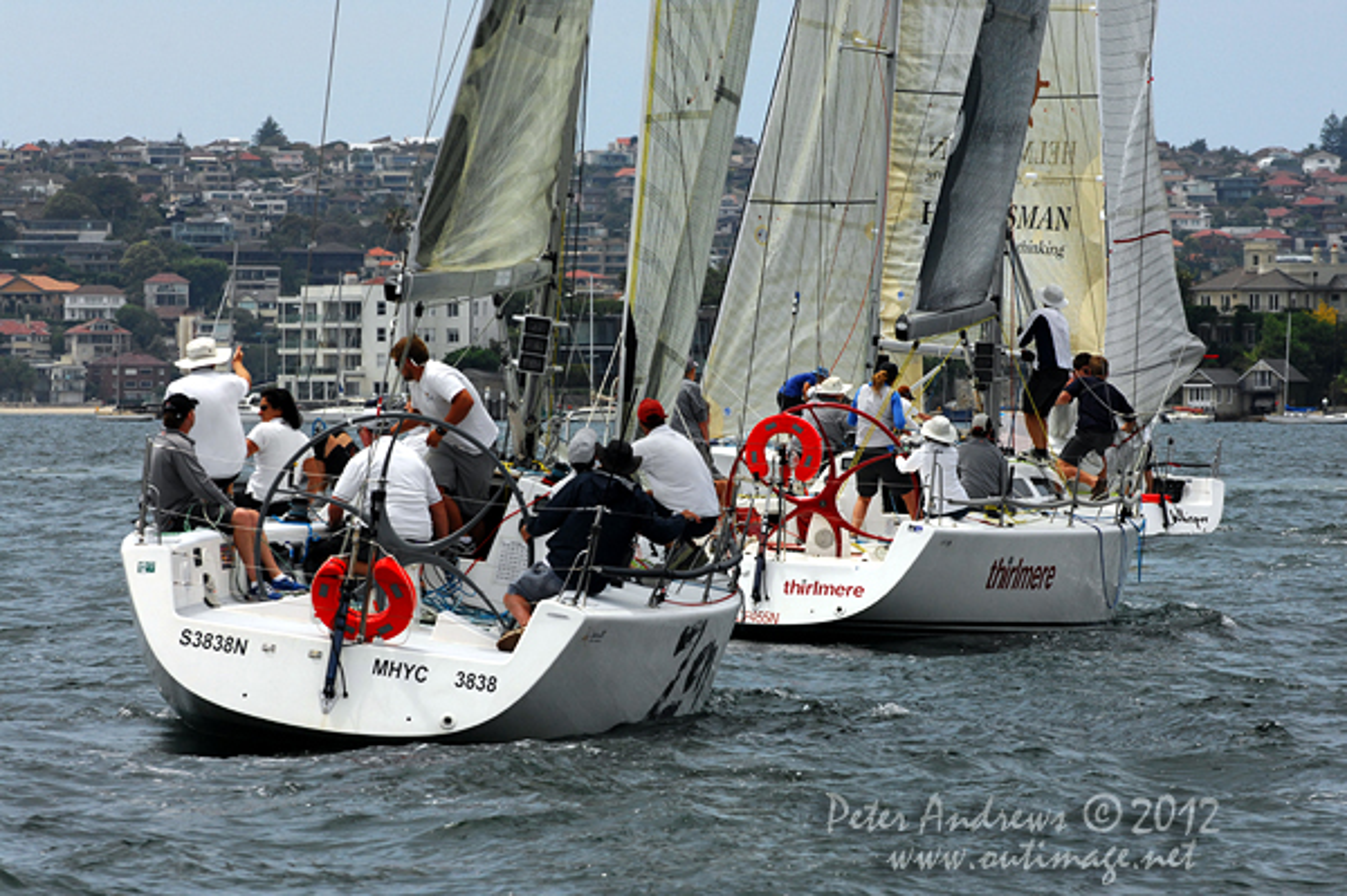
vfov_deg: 4.6
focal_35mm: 300
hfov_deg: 6.9
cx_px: 674
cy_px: 448
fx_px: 11215
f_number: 8
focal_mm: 200
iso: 400
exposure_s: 1/1000
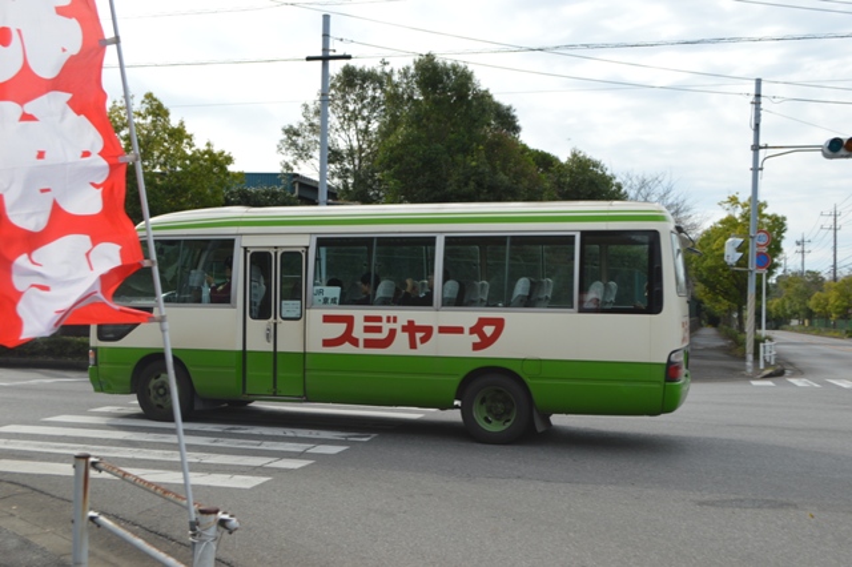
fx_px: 922
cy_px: 284
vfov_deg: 34.2
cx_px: 426
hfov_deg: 49.6
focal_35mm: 39
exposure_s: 1/250
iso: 100
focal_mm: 26
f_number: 8
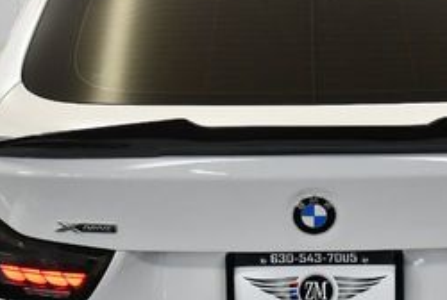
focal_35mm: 92
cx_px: 325
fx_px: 1145
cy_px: 213
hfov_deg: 21.9
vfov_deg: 14.9
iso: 800
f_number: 3.5
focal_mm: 18
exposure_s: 1/250
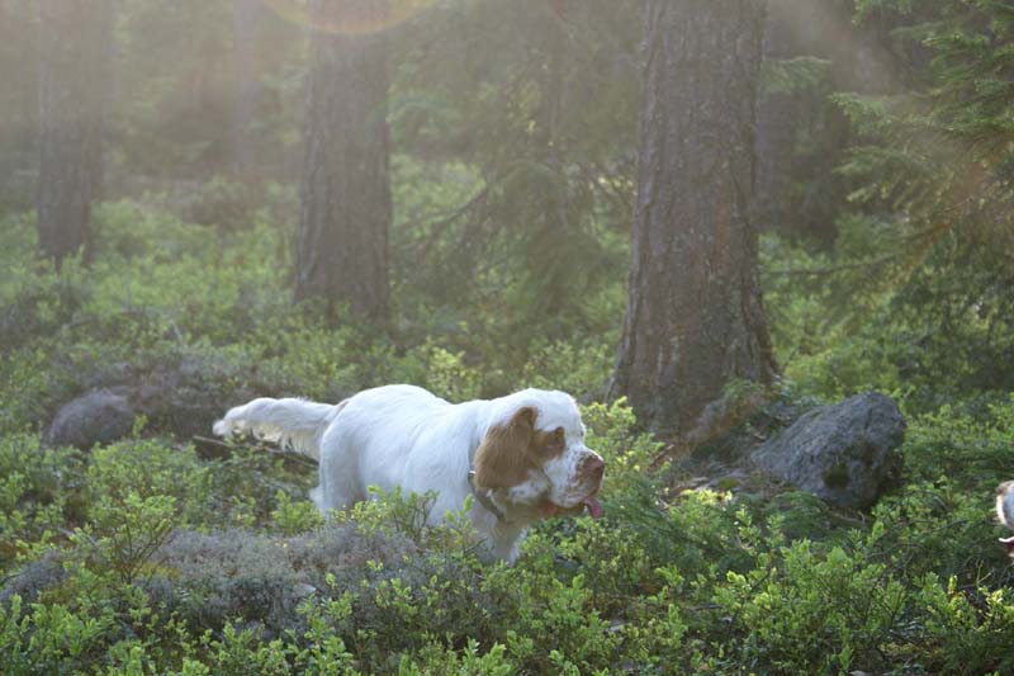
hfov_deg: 19.5
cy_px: 338
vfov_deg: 13.0
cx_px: 507
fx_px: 2957
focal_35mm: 105
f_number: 5.6
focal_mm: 70
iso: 400
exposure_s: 1/125
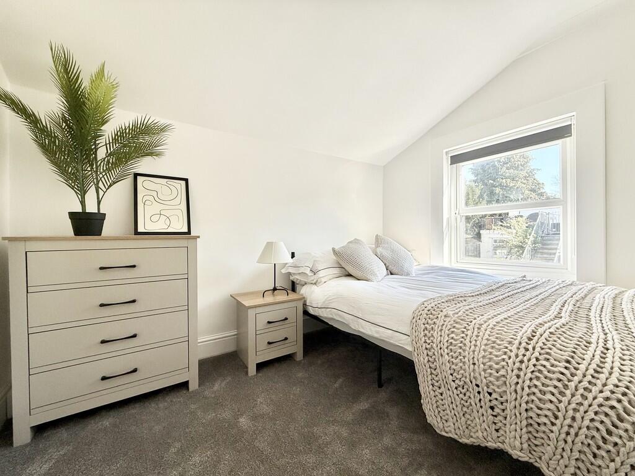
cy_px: 238
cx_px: 318
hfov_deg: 102.1
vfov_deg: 85.7
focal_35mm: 14
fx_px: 257
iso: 64
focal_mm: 2.22
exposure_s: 1/279
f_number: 2.2
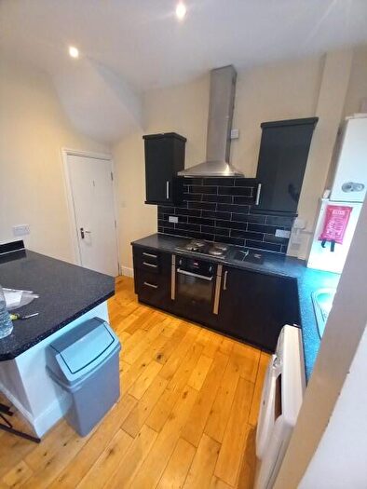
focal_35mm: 13
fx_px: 184
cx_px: 184
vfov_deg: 106.2
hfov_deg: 89.9
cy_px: 244
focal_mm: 1.13
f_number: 2.2
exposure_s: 1/25
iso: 250
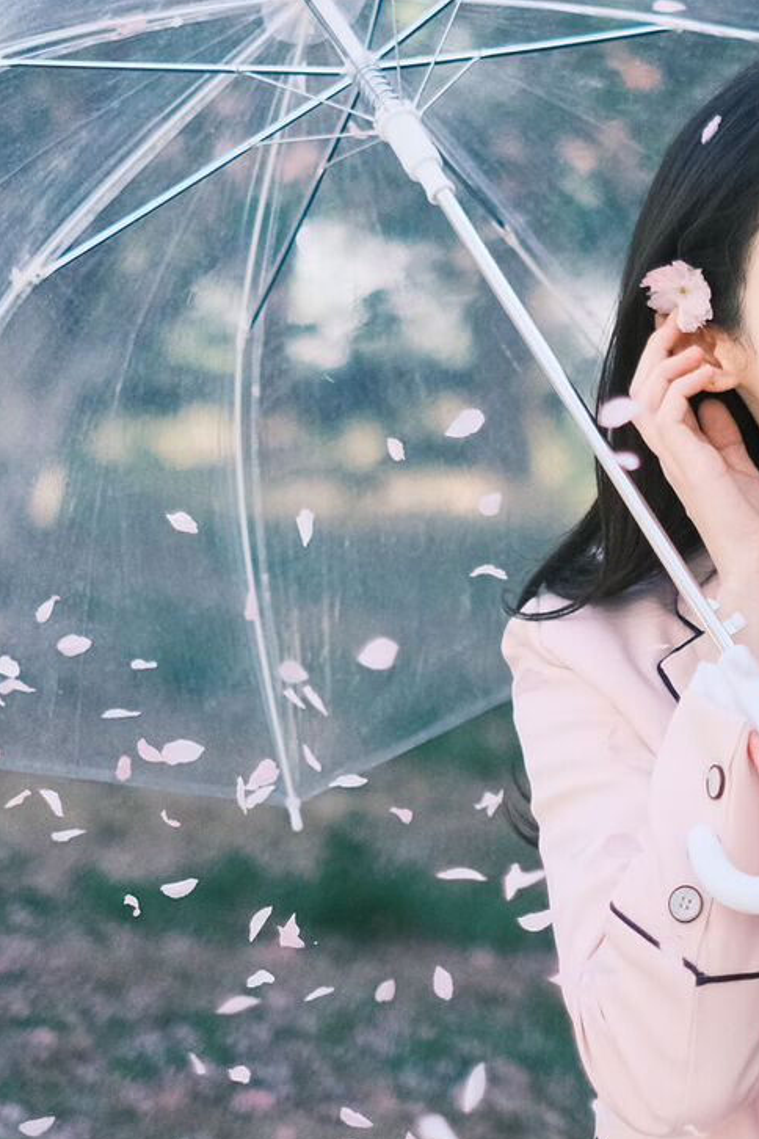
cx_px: 768
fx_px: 3637
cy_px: 300
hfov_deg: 11.8
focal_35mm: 115
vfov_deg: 17.7
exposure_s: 1/10500
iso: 2000
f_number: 1.4
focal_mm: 35
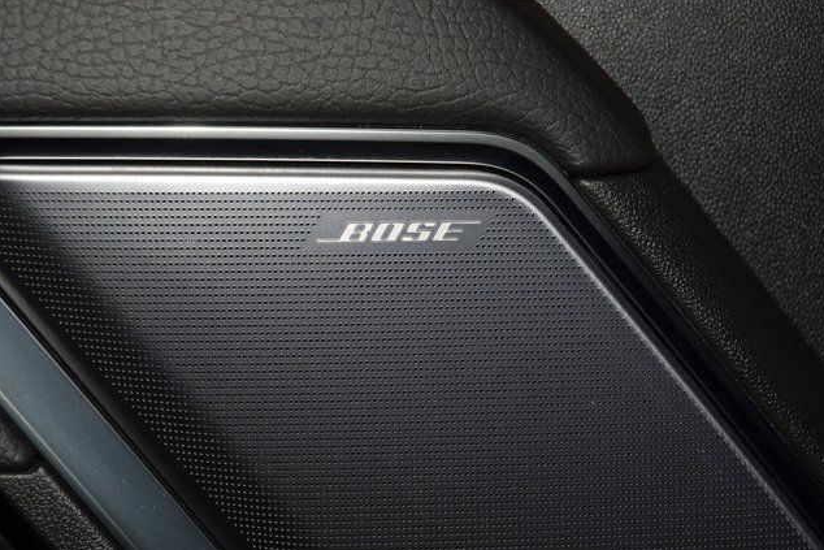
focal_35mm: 106
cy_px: 274
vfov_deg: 12.9
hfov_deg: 19.3
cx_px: 413
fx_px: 2427
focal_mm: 70
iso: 100
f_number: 8
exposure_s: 1/125
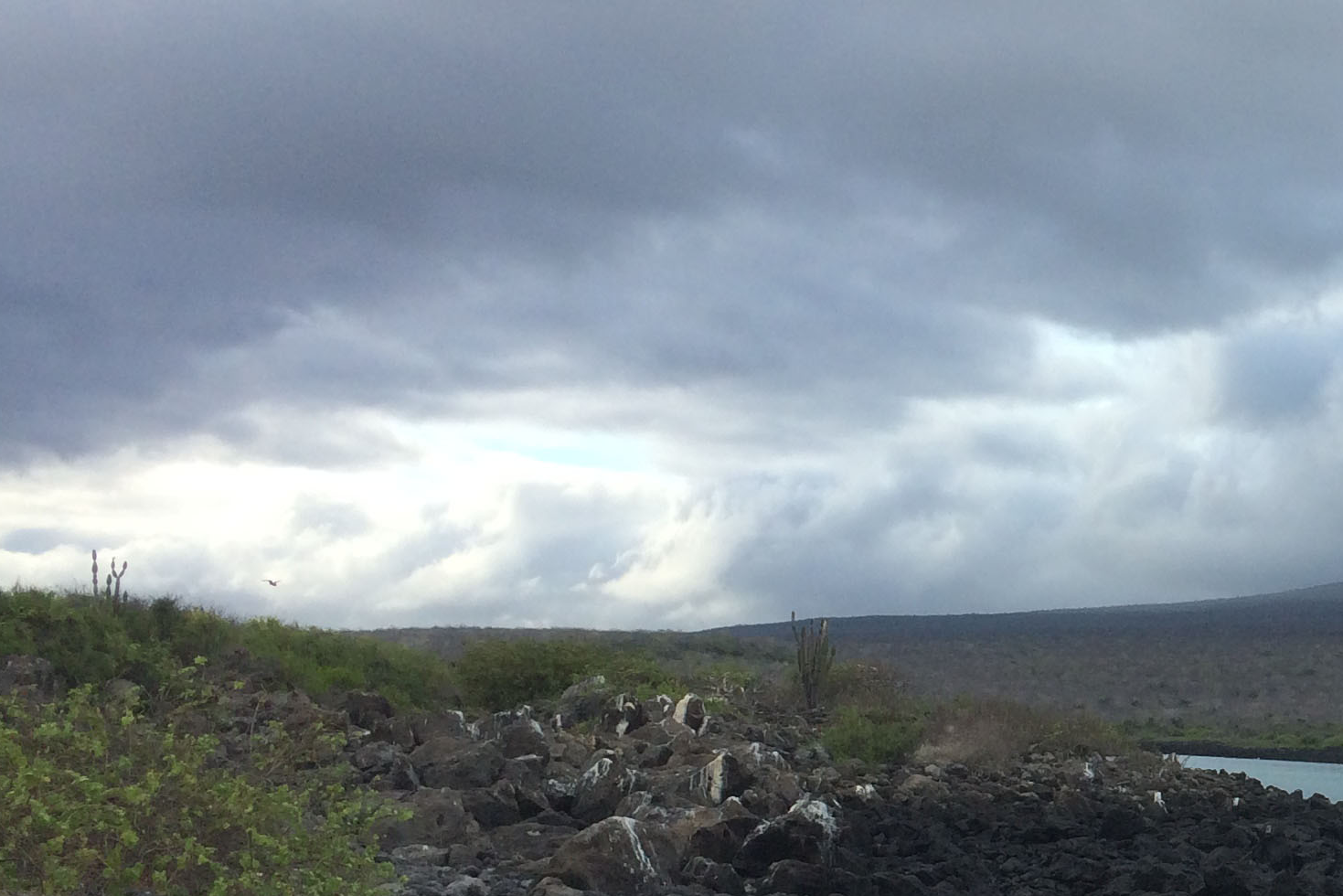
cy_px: 644
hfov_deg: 27.5
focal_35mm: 67
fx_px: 2500
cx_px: 1479
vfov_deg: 20.2
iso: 32
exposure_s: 1/1109
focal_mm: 4.15
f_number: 2.2
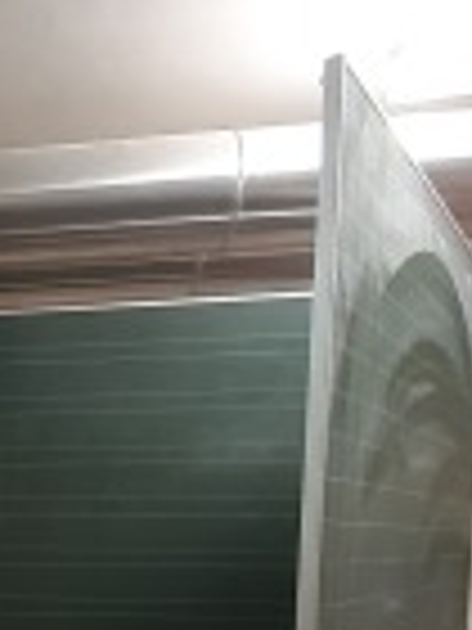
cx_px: -112
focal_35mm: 40
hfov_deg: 30.0
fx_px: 727
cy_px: 587
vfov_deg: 42.3
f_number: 2.2
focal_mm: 1.13
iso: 200
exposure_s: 1/25
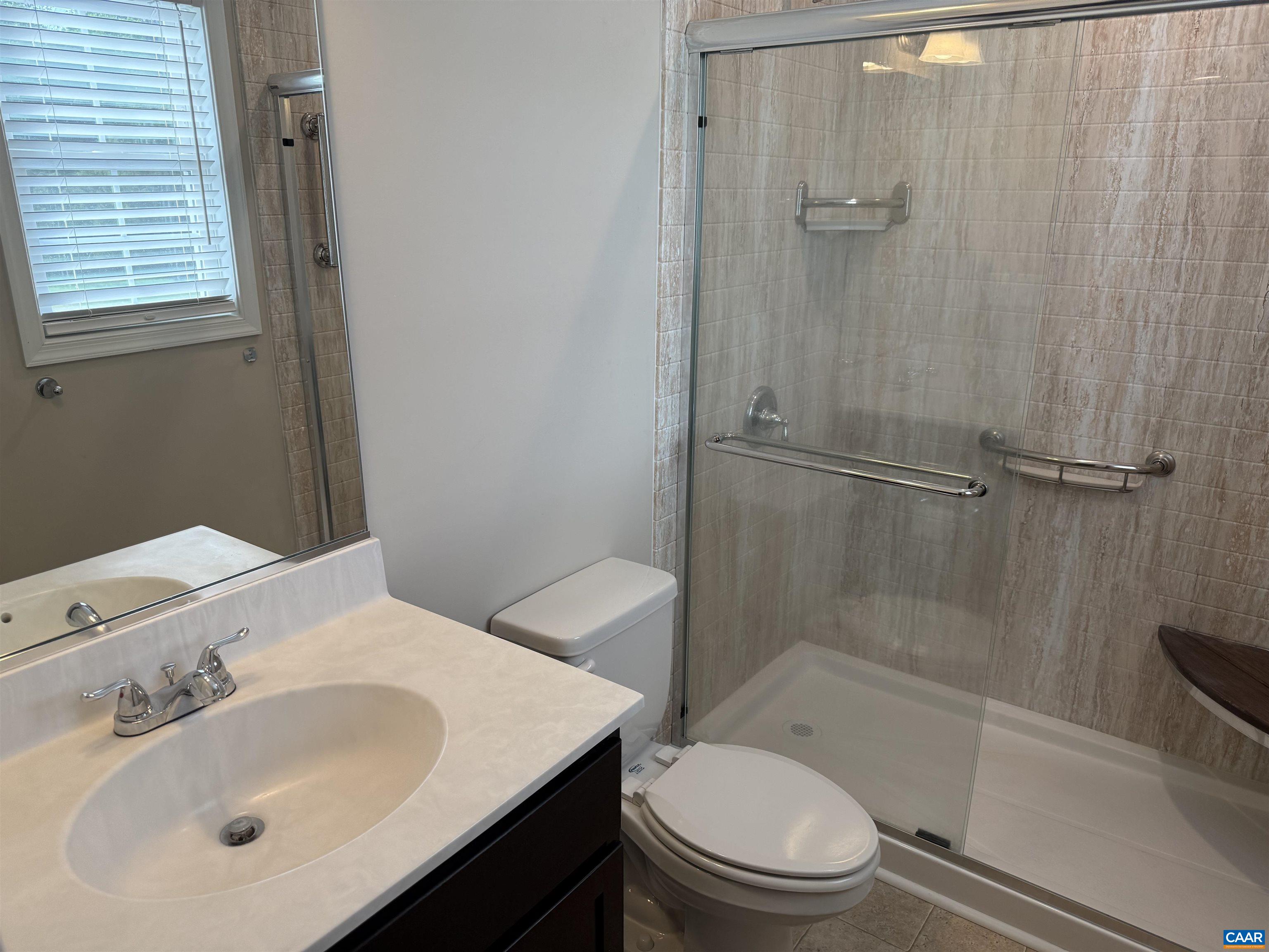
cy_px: 476
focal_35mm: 24
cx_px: 634
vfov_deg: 56.8
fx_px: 880
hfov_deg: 71.6
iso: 125
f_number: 1.78
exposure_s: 1/240
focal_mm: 6.76
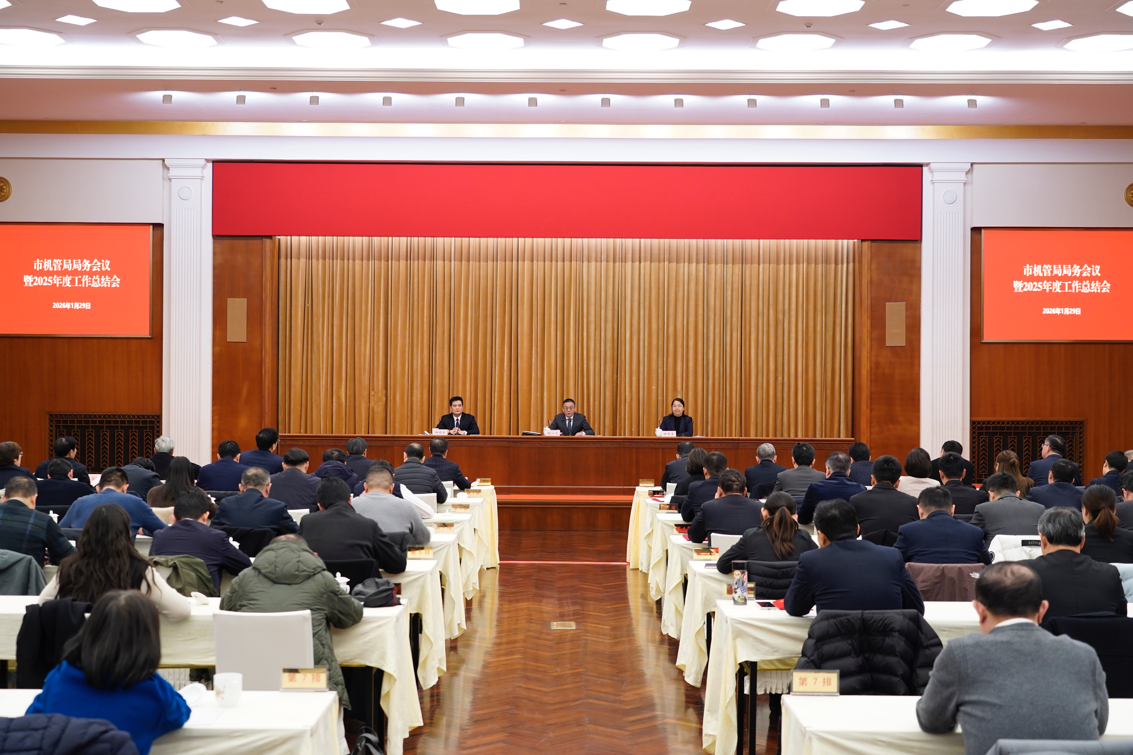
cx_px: 566
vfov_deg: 28.6
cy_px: 378
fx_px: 1479
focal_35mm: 47
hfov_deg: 41.9
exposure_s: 1/125
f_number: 4
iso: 1250
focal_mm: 47
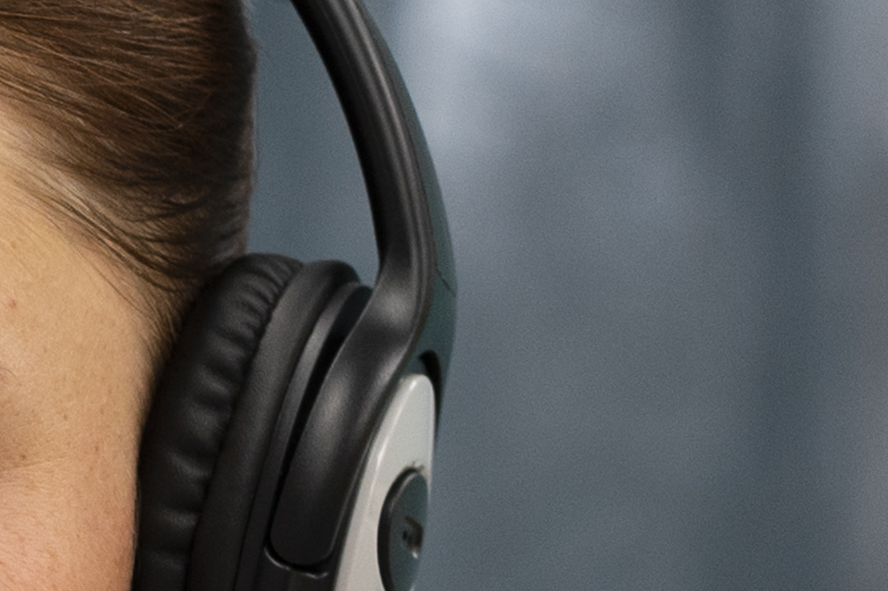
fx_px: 7520
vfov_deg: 4.4
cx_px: -1339
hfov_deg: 6.4
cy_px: 1278
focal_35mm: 305
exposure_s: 1/250
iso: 800
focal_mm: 50
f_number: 3.5
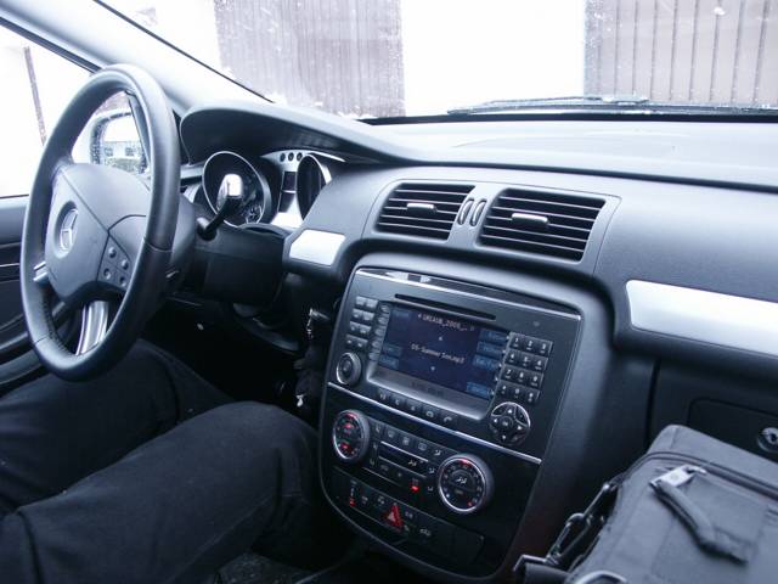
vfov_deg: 49.7
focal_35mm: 28
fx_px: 629
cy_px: 292
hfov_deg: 63.4
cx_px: 389
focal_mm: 7.21
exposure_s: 1/60
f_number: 2.8
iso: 100
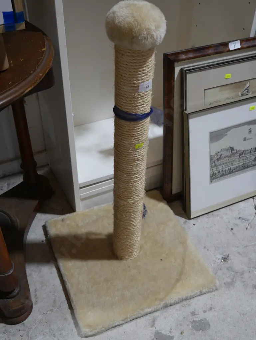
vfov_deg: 46.8
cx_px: 128
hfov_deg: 36.0
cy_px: 170
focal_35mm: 40
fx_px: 394
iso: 250
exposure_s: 1/60
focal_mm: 20
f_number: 4.5
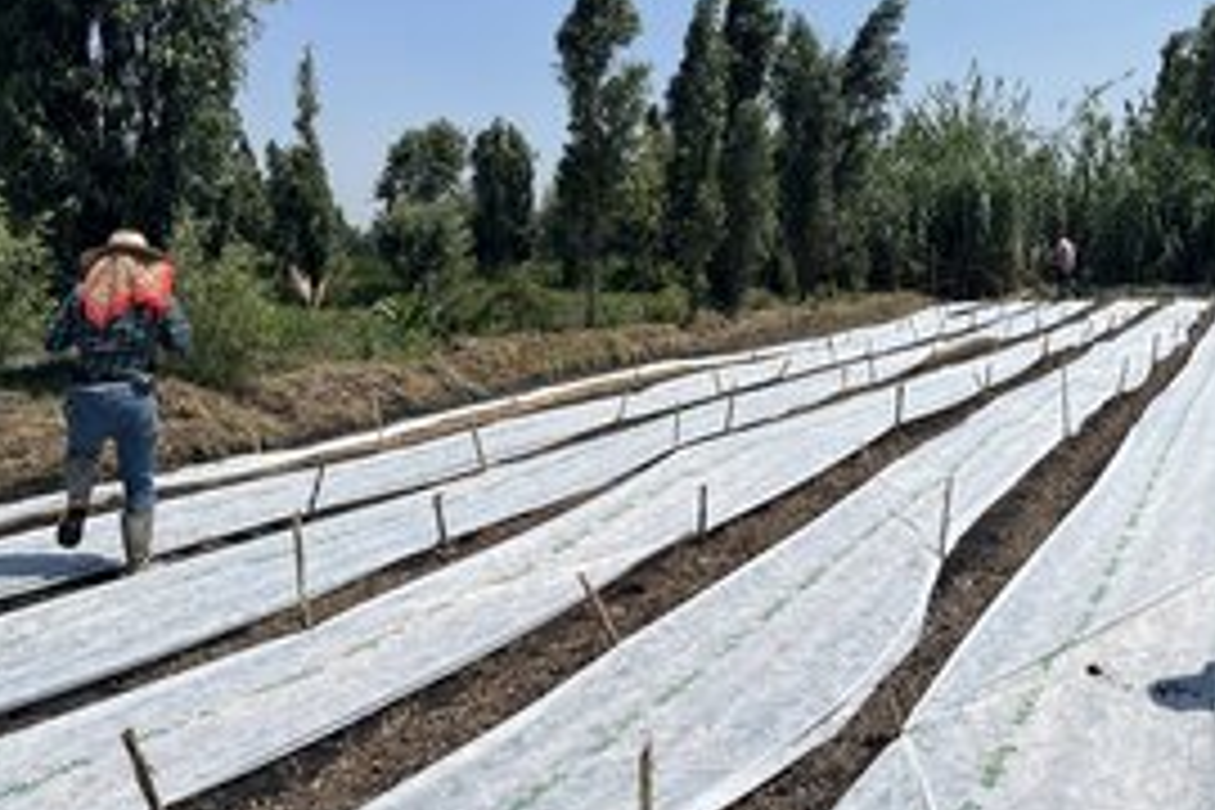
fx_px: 1350
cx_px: 729
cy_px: 248
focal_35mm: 40
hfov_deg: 48.2
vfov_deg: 33.0
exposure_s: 1/6173
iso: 50
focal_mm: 5.1
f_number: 1.6
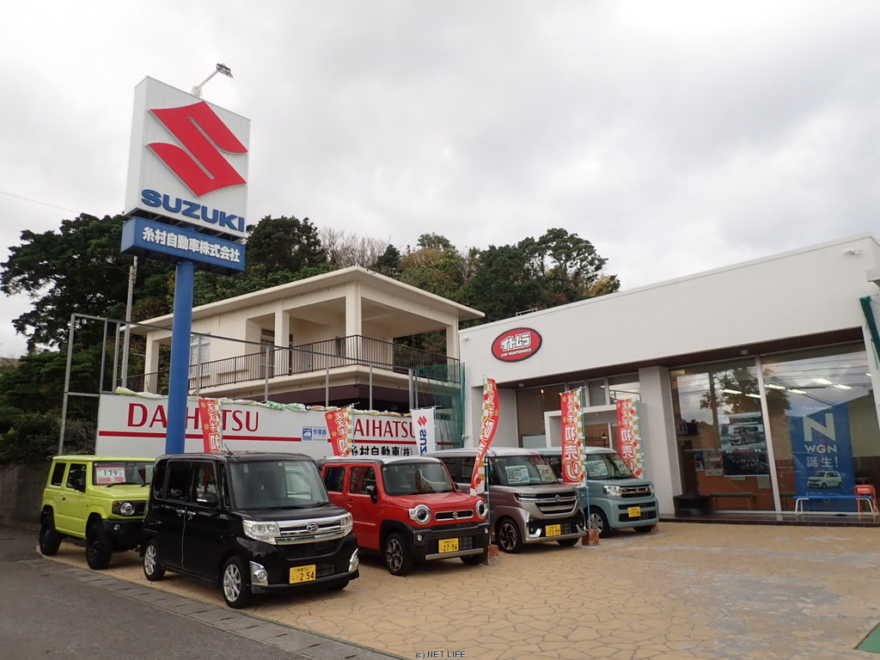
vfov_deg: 54.9
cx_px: 440
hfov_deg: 69.4
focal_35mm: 25
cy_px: 330
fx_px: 636
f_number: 2.8
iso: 100
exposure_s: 1/200
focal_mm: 4.5
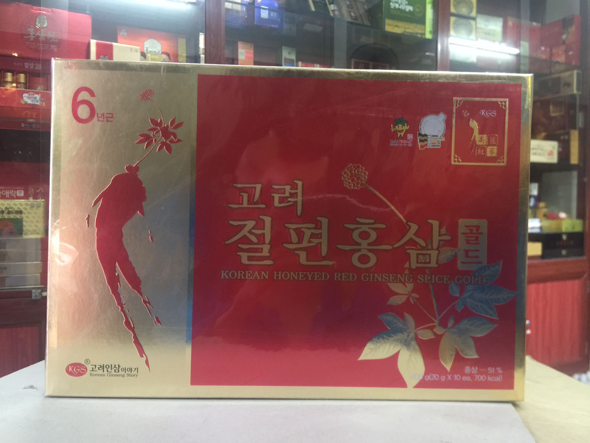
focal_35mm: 29
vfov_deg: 48.2
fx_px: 494
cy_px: 222
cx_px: 295
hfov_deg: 61.7
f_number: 2.2
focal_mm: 4.15
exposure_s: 1/10
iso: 100
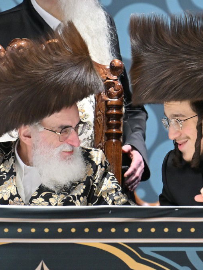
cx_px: 105
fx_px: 3402
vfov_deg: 4.6
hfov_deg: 3.4
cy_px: 135
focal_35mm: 435
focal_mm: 200
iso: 500
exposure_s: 1/200
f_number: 2.8
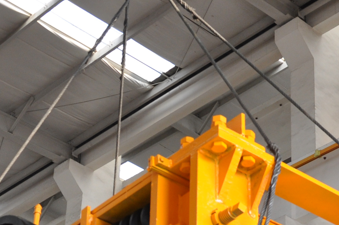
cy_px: 314
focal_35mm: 117
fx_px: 1100
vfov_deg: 11.3
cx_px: 130
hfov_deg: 17.5
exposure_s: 1/125
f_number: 5.6
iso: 400
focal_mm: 22
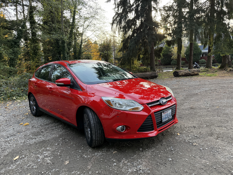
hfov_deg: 71.6
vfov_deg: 56.8
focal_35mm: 24
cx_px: 116
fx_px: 162
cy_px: 88
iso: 125
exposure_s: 1/237
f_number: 1.78
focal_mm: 6.76
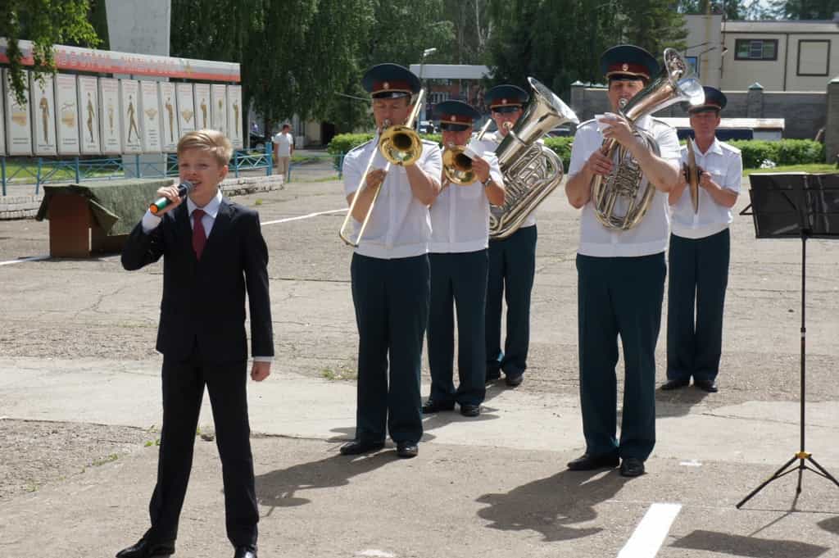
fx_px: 1921
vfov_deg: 16.5
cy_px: 279
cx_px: 420
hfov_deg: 24.6
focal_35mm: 82
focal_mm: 55
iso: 200
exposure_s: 1/320
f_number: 9
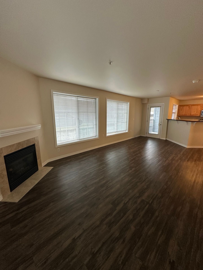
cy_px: 135
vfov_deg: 102.1
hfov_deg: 85.7
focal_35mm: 14
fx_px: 109
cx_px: 102
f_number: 2.2
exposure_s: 1/60
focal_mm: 2.22
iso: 200
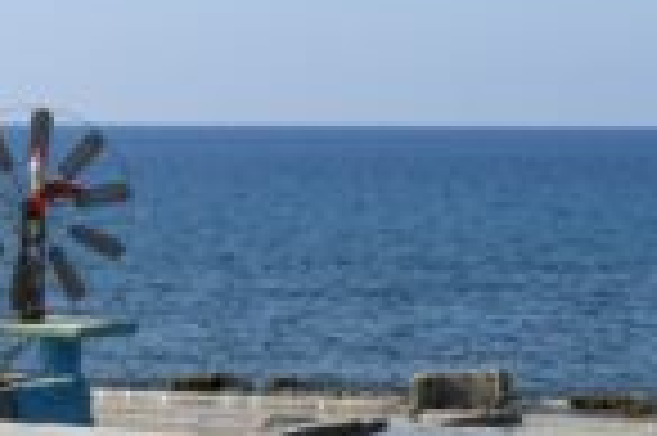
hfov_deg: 11.9
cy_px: 202
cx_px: -58
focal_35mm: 170
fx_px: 3099
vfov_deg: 8.1
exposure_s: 1/800
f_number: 14
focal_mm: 22
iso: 640
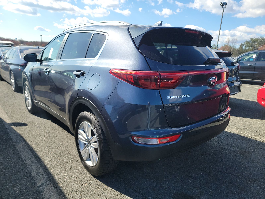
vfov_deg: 56.8
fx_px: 184
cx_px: 132
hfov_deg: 71.6
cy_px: 100
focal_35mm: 24
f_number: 1.8
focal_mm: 6.7
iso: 50
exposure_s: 1/543
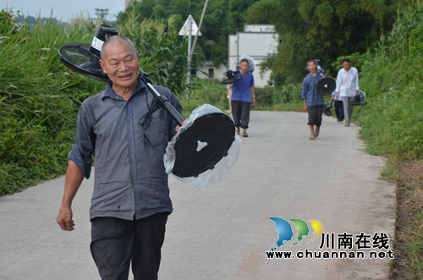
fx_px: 914
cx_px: 212
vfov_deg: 17.4
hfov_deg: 26.0
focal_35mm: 78
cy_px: 140
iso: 200
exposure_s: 1/200
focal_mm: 52
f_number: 7.1
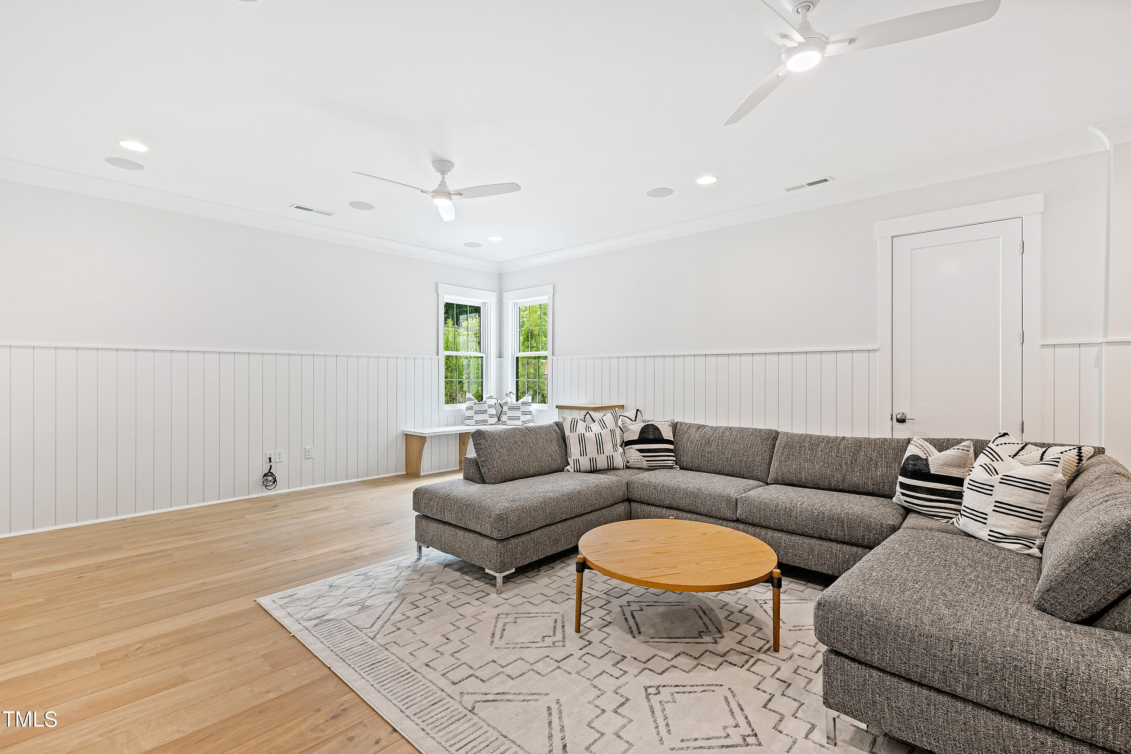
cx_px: 566
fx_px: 471
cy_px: 377
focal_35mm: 15
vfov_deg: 77.3
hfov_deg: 100.4
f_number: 8
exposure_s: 1/1.25
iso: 100
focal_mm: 10
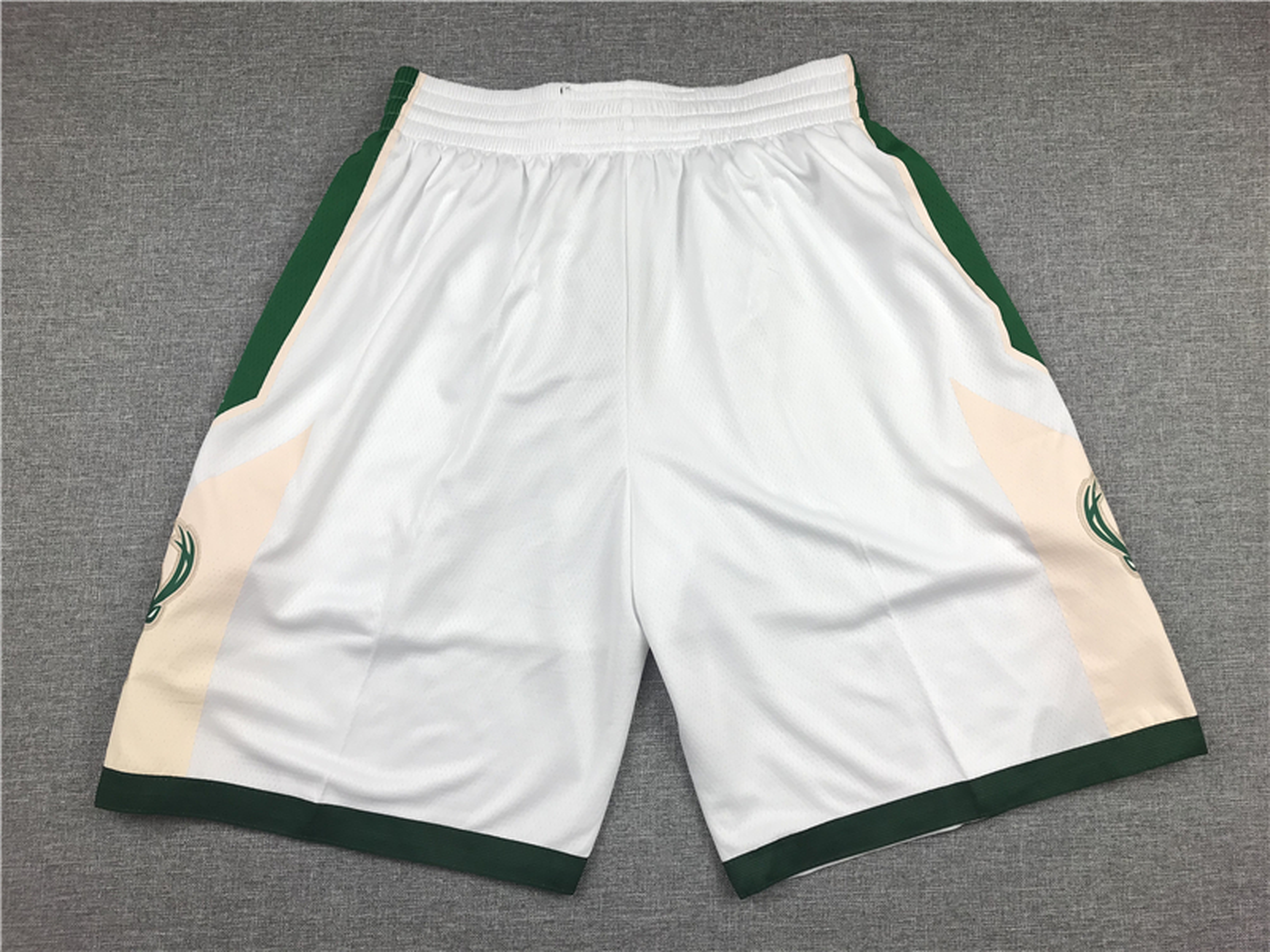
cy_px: 476
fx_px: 1027
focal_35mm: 28
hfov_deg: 63.4
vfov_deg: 49.7
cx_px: 635
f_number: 1.8
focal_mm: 3.99
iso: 20
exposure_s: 1/107
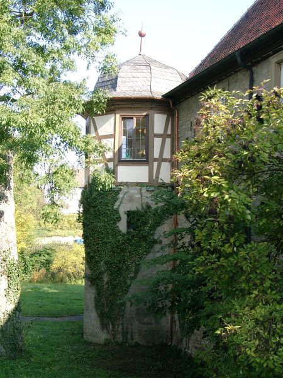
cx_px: 142
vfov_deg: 38.2
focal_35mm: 50
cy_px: 189
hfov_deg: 29.1
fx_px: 545
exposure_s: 1/145
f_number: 4
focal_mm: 10.4
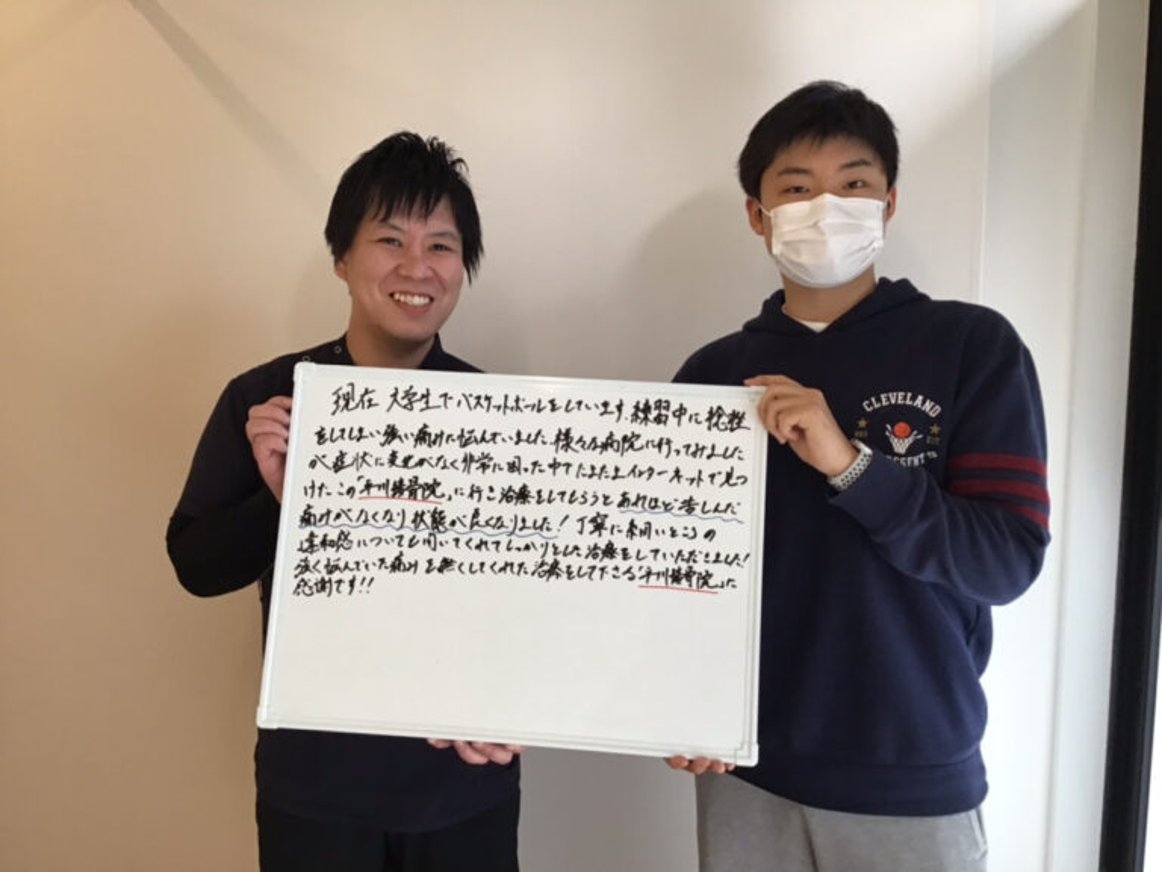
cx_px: 581
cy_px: 436
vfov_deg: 45.4
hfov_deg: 58.4
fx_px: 1041
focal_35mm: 31
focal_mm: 3.3
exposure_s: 1/30
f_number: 2.4
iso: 32
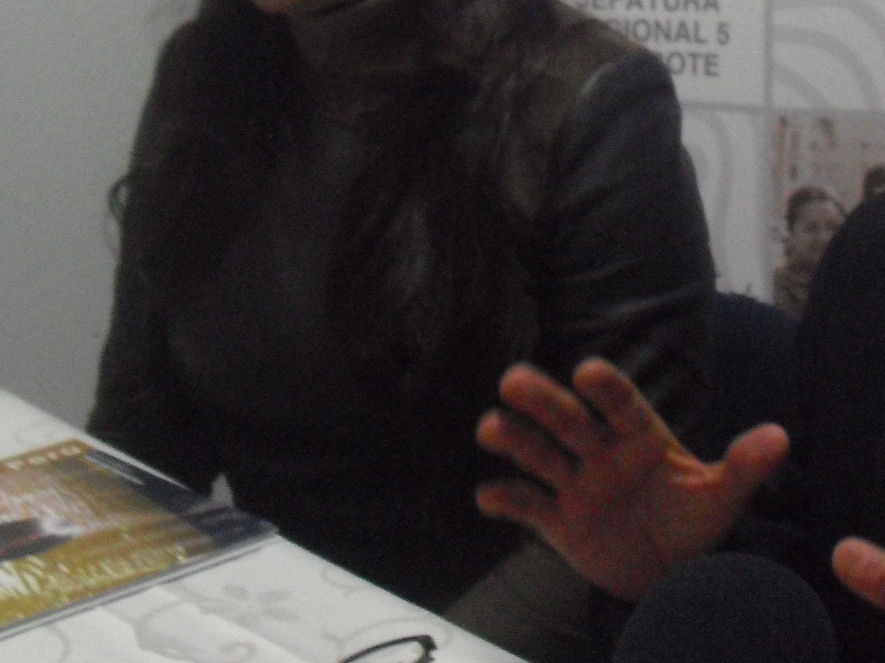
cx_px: 621
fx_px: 1892
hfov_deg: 26.1
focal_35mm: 74
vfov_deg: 19.3
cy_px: 4
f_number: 3.1
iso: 800
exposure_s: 1/80
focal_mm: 6.3
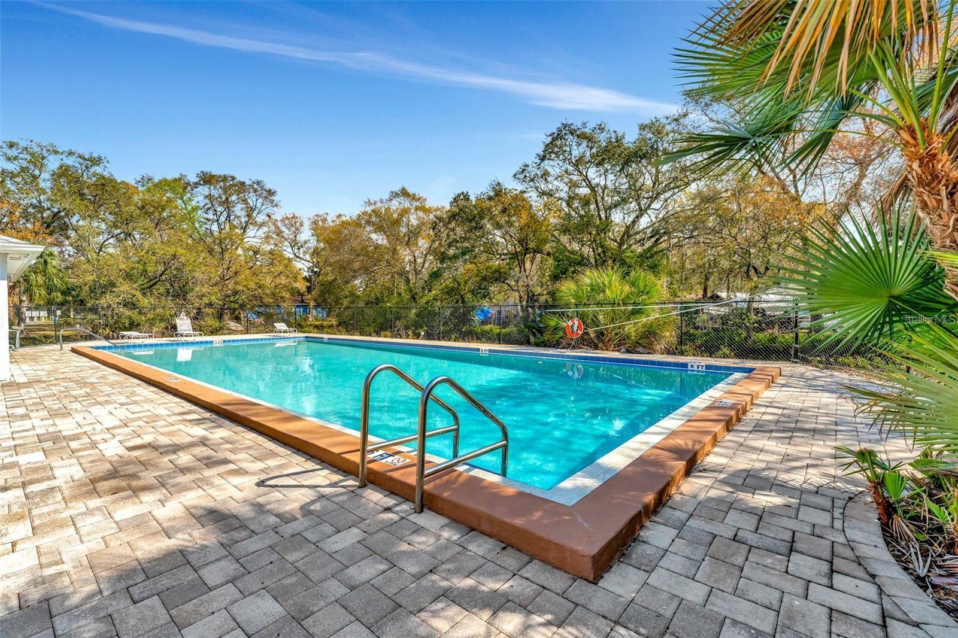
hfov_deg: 96.4
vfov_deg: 73.4
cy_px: 319
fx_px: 428
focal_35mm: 16
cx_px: 479
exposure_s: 1/2500
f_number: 7.1
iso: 1000
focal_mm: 16.1
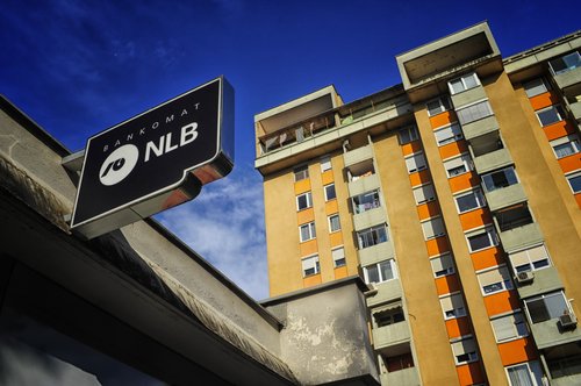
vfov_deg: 26.9
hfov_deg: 39.6
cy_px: 193
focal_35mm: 50
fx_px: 806
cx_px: 290
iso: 400
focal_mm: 50
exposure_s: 1/2000
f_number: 8
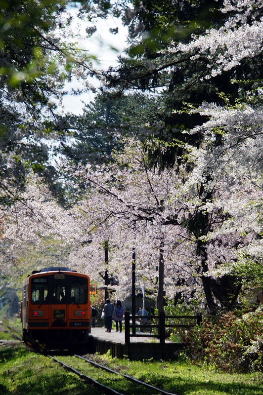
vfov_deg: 6.9
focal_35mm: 300
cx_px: 132
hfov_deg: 4.6
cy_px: 198
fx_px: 3293
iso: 125
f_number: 6.3
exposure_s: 1/320
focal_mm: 200
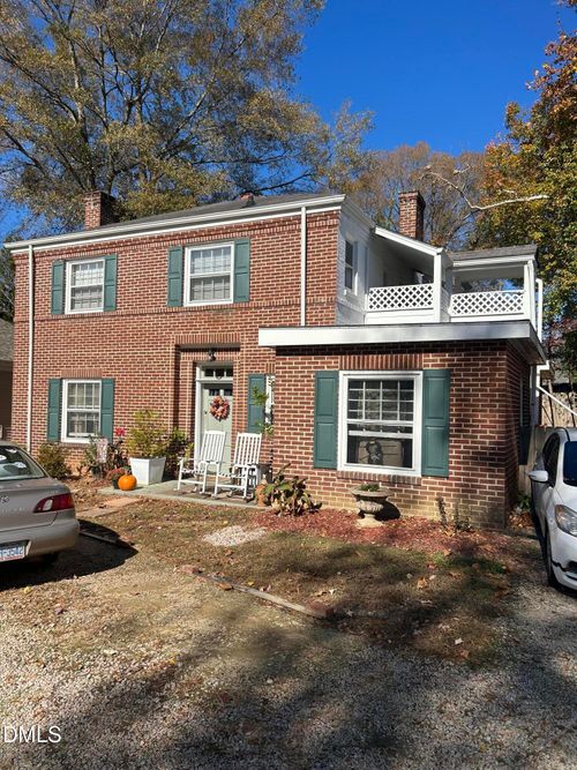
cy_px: 385
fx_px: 578
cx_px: 288
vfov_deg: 67.3
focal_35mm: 26
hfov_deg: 53.0
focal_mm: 5.7
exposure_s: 1/5076
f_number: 1.5
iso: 50
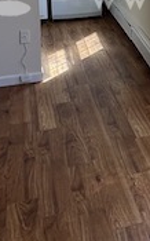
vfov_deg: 29.3
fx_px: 413
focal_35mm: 63
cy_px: -25
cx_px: 222
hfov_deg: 18.4
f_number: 1.8
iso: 50
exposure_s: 1/120
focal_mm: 1.57
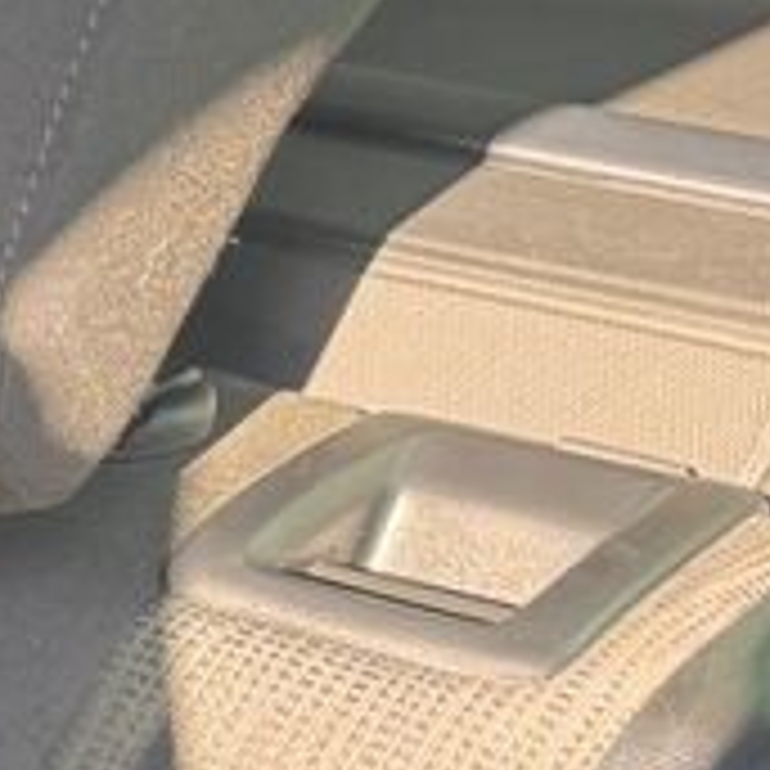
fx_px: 3196
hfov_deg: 11.2
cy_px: 1576
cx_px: -1162
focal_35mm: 127
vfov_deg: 12.1
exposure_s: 1/121
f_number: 1.78
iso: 160
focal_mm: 6.76
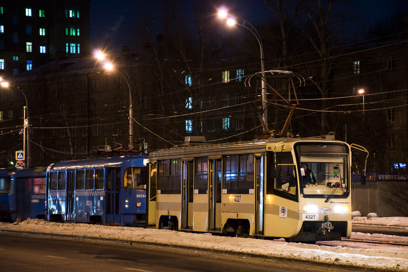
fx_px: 1530
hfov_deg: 15.2
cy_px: 136
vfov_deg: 10.2
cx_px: 204
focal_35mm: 135
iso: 400
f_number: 5.3
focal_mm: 90
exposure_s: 1/6
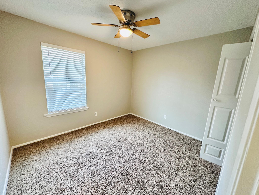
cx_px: 130
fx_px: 105
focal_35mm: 14
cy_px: 98
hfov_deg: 102.1
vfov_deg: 85.7
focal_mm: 2.22
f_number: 2.2
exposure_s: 1/60
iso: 320
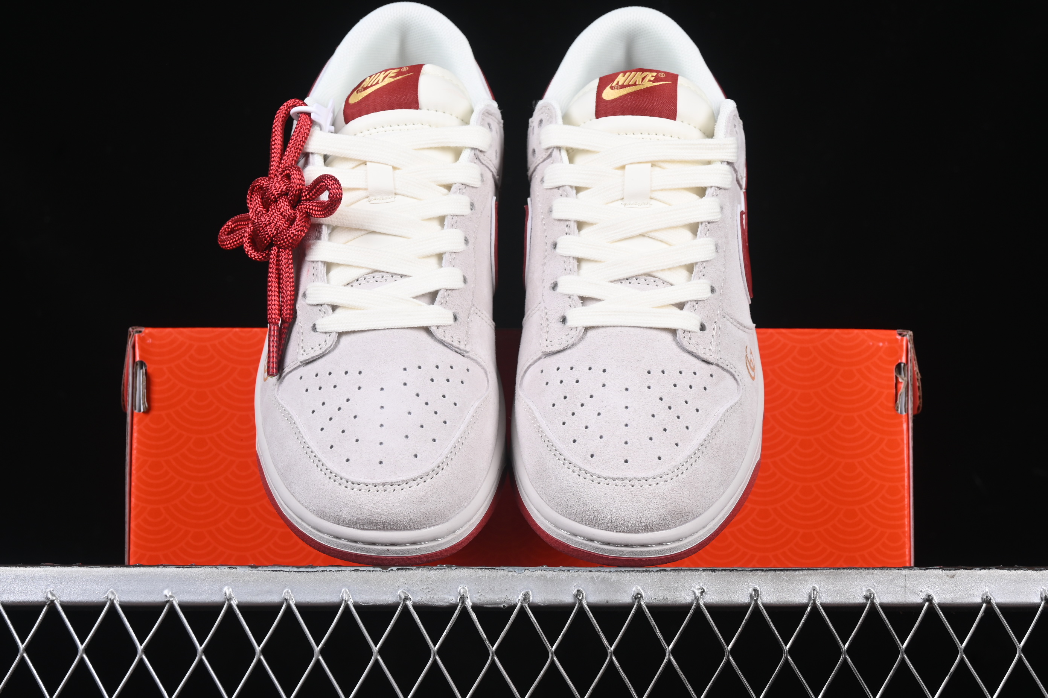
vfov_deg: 18.2
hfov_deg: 27.0
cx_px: 524
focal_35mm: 75
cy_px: 349
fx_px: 2183
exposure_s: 1/80
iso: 160
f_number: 8
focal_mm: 50
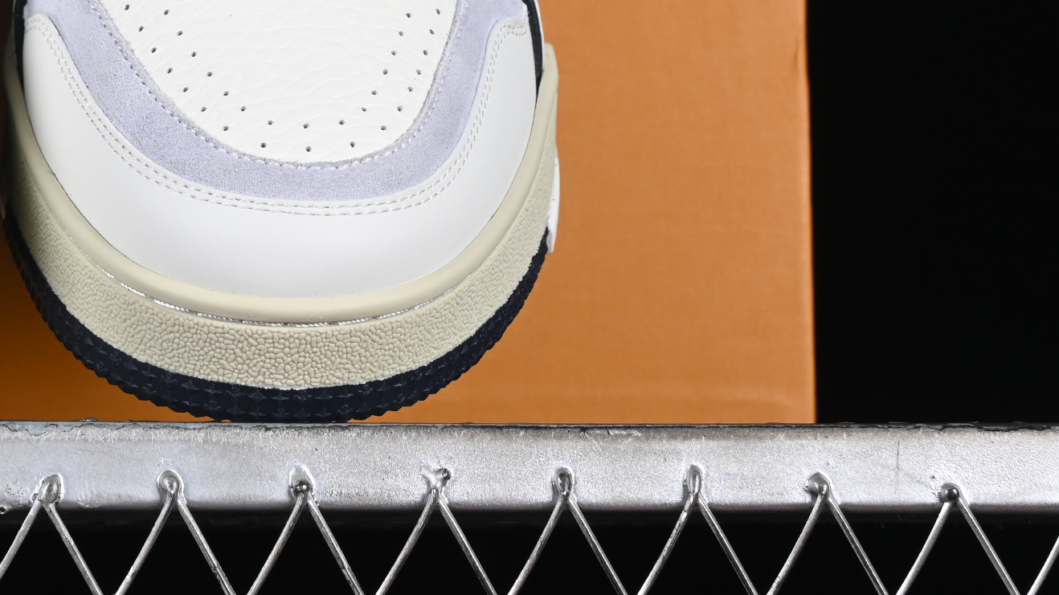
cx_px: -16
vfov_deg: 7.3
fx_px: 4661
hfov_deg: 12.8
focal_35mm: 166
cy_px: -31
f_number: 8
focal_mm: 50
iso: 160
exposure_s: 1/80
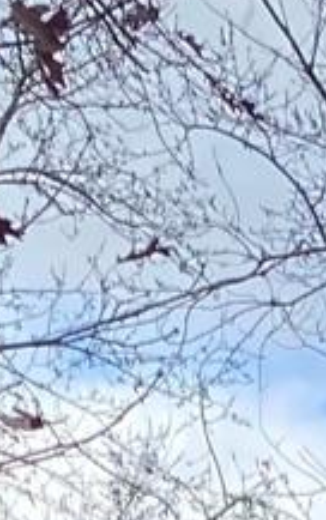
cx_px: 1348
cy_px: 1692
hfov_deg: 4.6
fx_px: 3689
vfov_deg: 7.0
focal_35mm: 260
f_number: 1.8
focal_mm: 4.25
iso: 32
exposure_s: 1/839
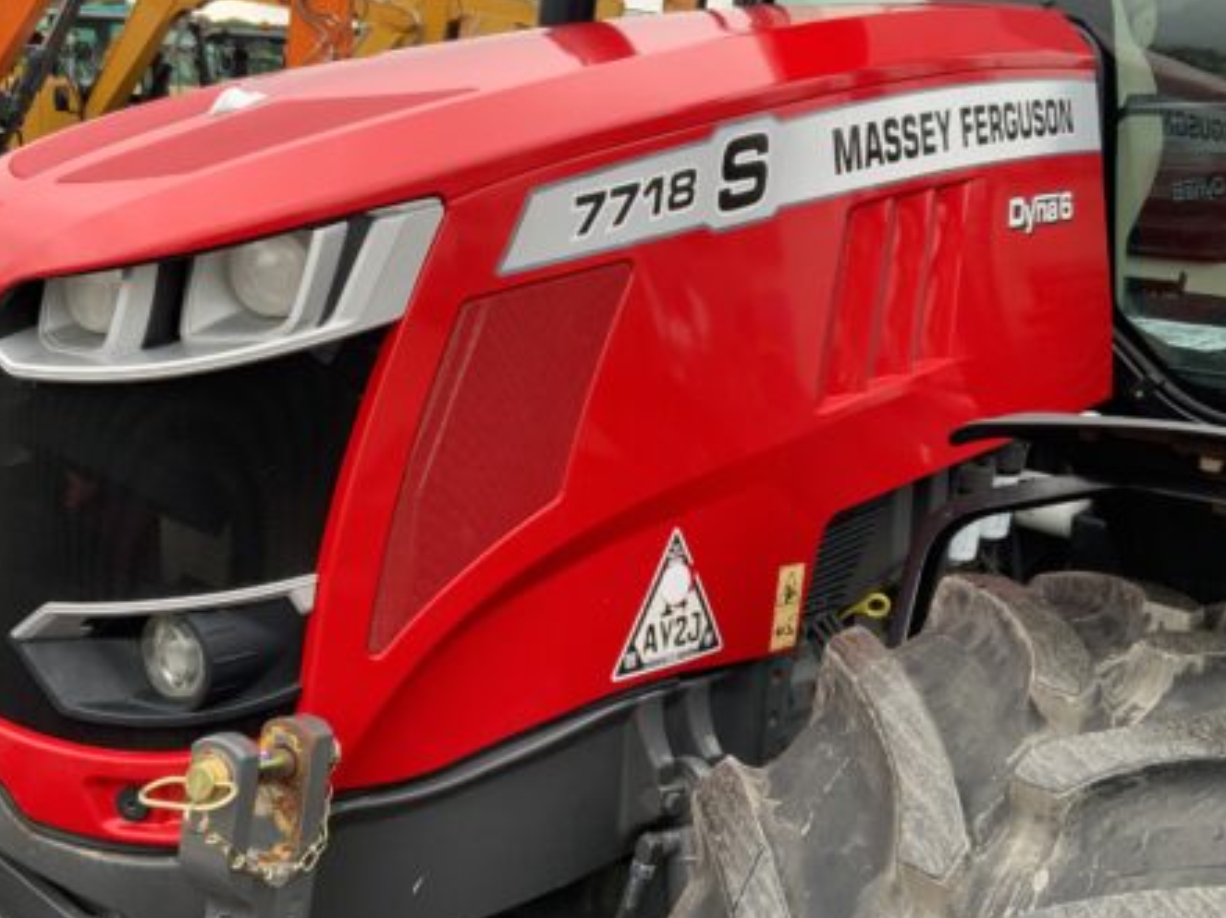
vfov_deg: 34.3
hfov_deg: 44.8
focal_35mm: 42
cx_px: 569
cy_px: 422
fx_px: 1487
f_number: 1.8
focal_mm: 3
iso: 50
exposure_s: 1/122
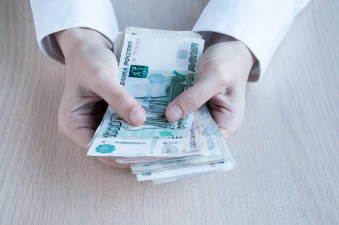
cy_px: 112
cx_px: 170
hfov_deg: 26.0
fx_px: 734
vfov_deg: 17.4
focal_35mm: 78
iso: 200
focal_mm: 52
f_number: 5.3
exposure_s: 1/40
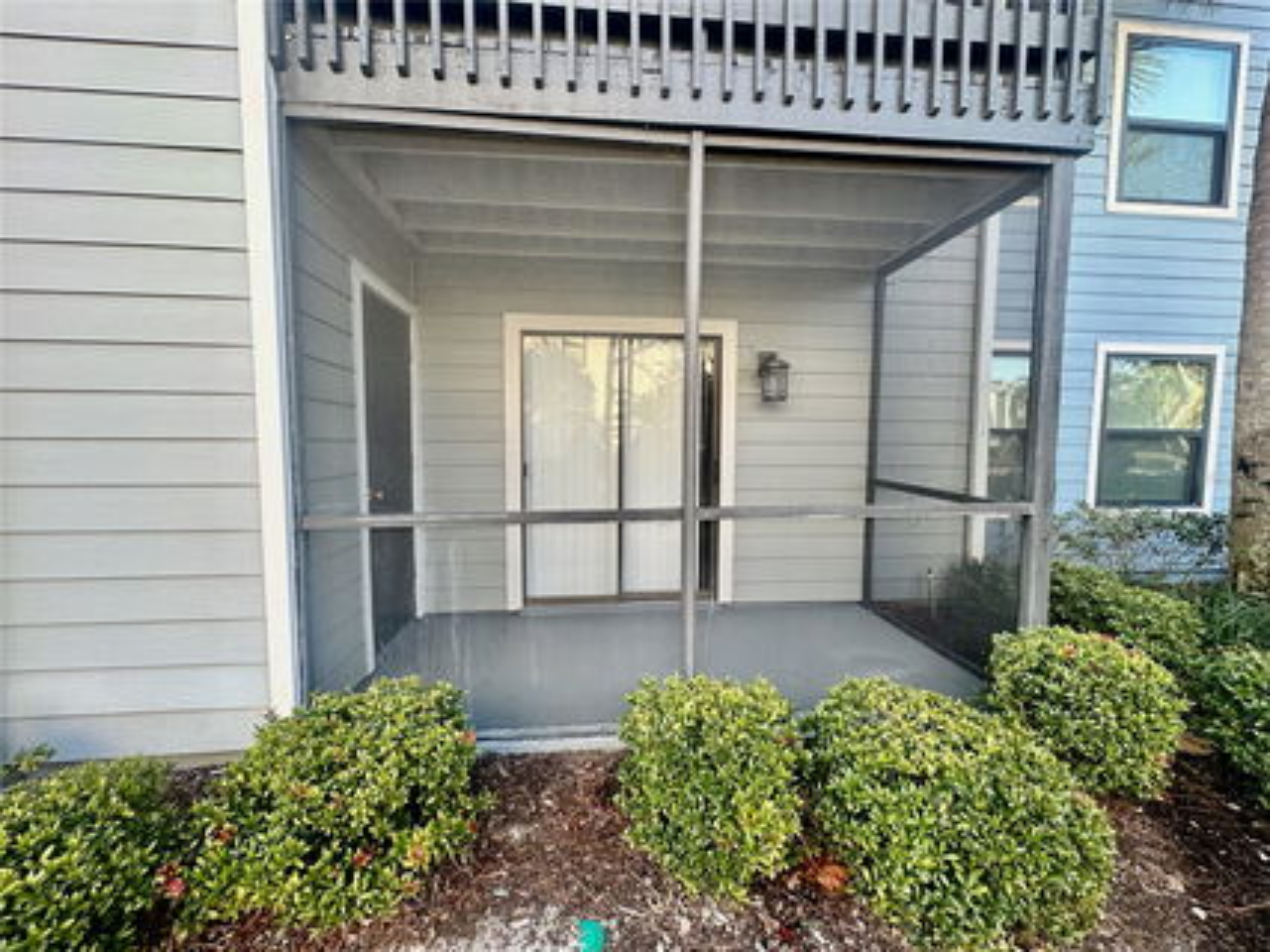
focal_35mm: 14
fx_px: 513
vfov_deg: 85.6
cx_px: 635
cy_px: 476
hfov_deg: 102.1
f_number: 2.2
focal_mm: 2.22
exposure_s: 1/99
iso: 50
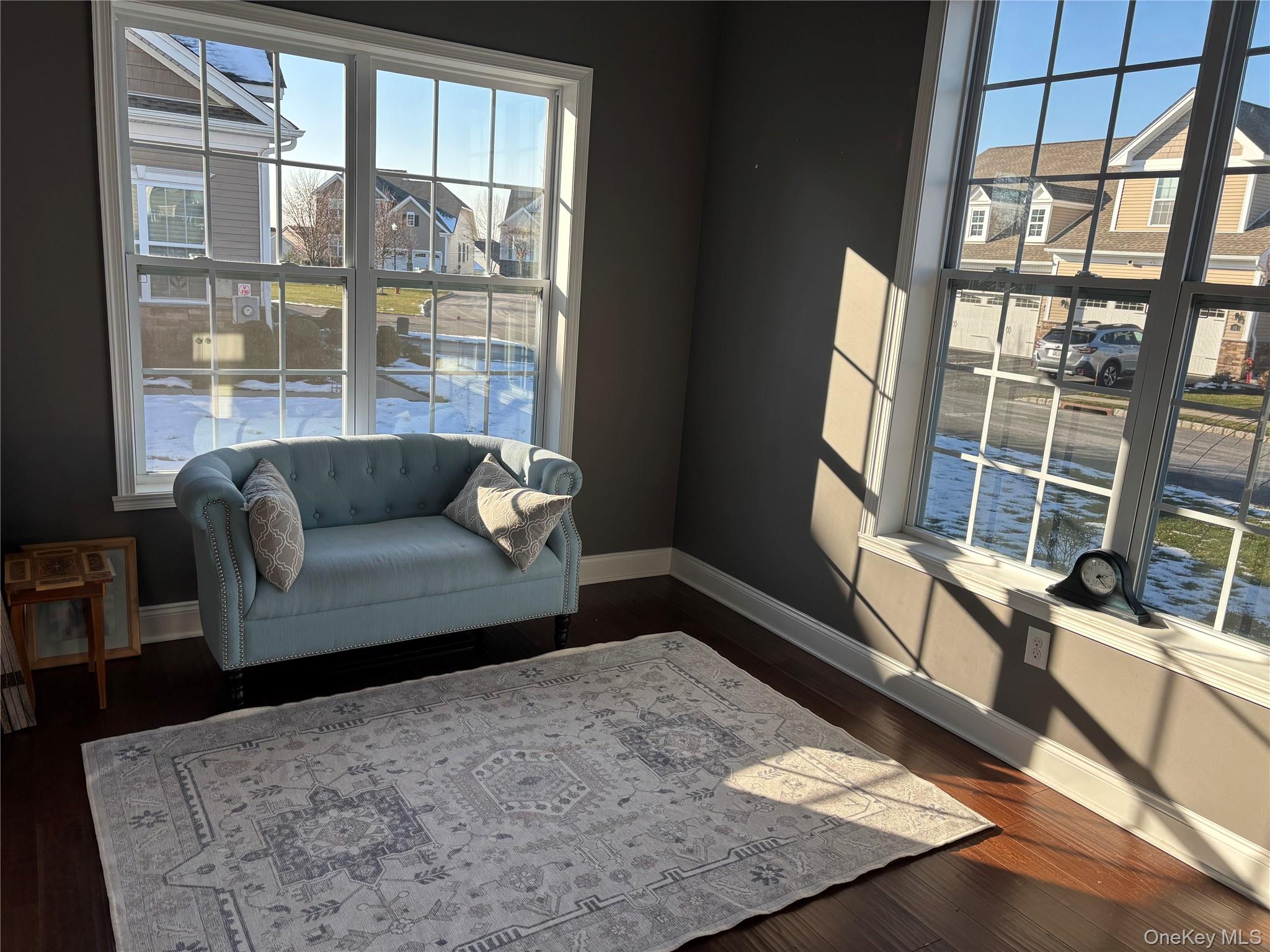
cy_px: 476
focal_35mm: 26
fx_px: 954
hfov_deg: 67.3
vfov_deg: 53.1
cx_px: 635
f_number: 1.6
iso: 50
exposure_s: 1/584
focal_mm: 5.96
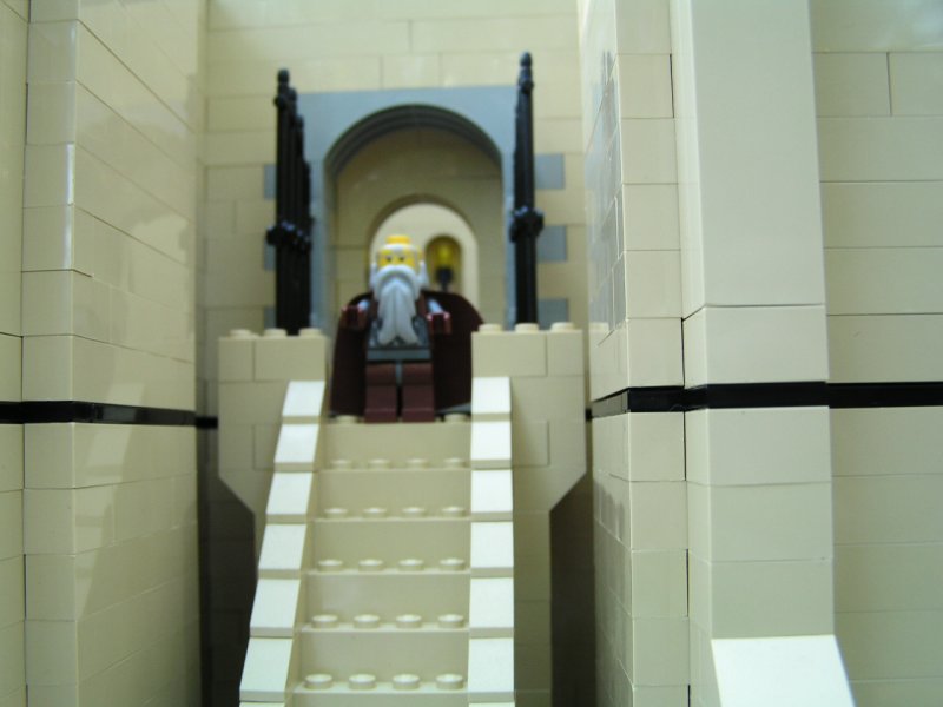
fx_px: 1035
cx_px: 472
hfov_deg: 49.0
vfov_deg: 37.7
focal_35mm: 38
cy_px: 354
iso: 50
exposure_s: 1/50
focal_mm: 6.3
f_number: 2.8
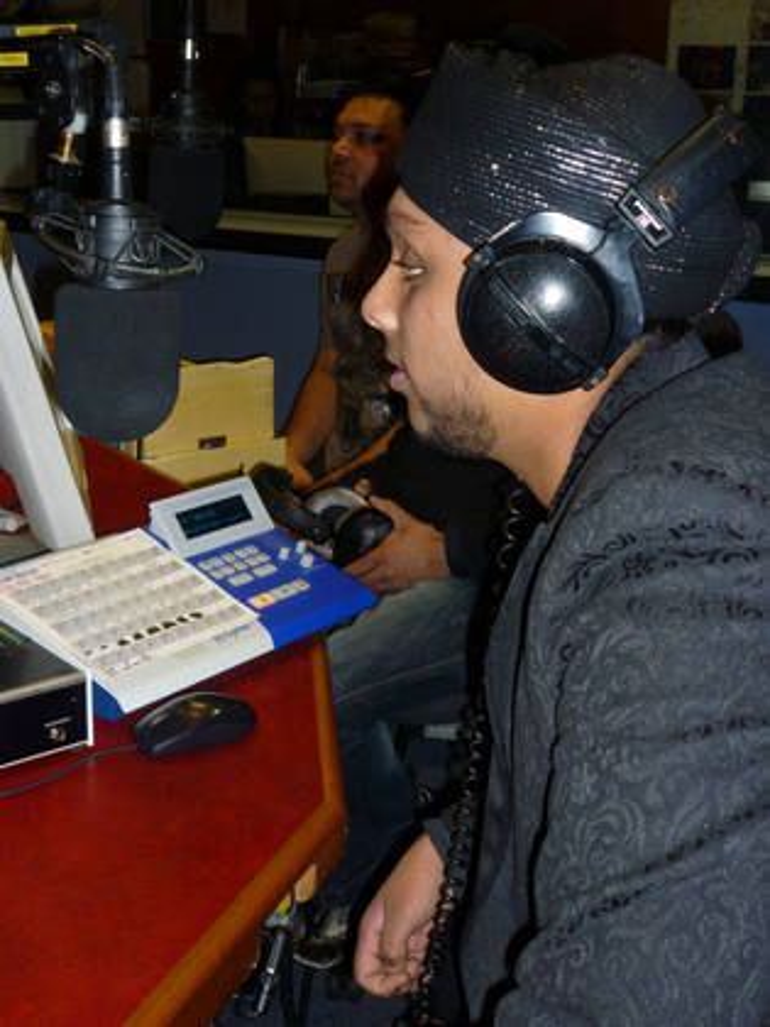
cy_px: 514
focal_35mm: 47
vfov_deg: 40.4
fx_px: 1394
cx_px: 385
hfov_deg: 30.9
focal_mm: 8.2
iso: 160
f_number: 4.7
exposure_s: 1/30
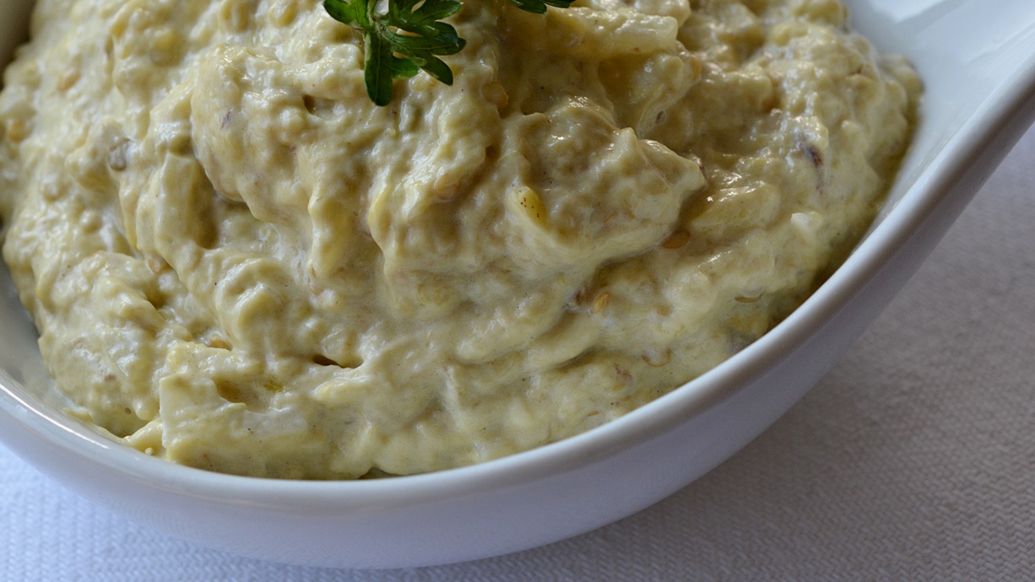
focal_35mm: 123
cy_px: 181
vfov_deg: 9.9
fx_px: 3376
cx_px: 473
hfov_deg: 17.4
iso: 400
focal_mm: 60
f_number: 7.1
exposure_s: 1/125
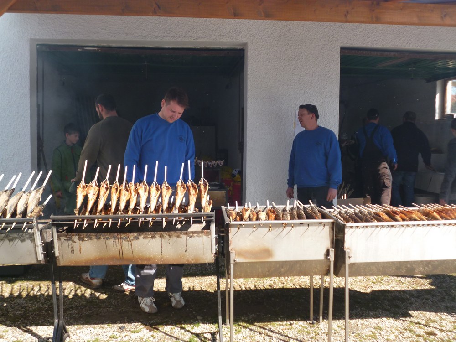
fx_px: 474
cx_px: 228
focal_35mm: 36
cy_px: 171
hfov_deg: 51.4
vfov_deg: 39.7
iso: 100
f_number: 3.1
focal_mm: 6.4
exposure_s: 1/320
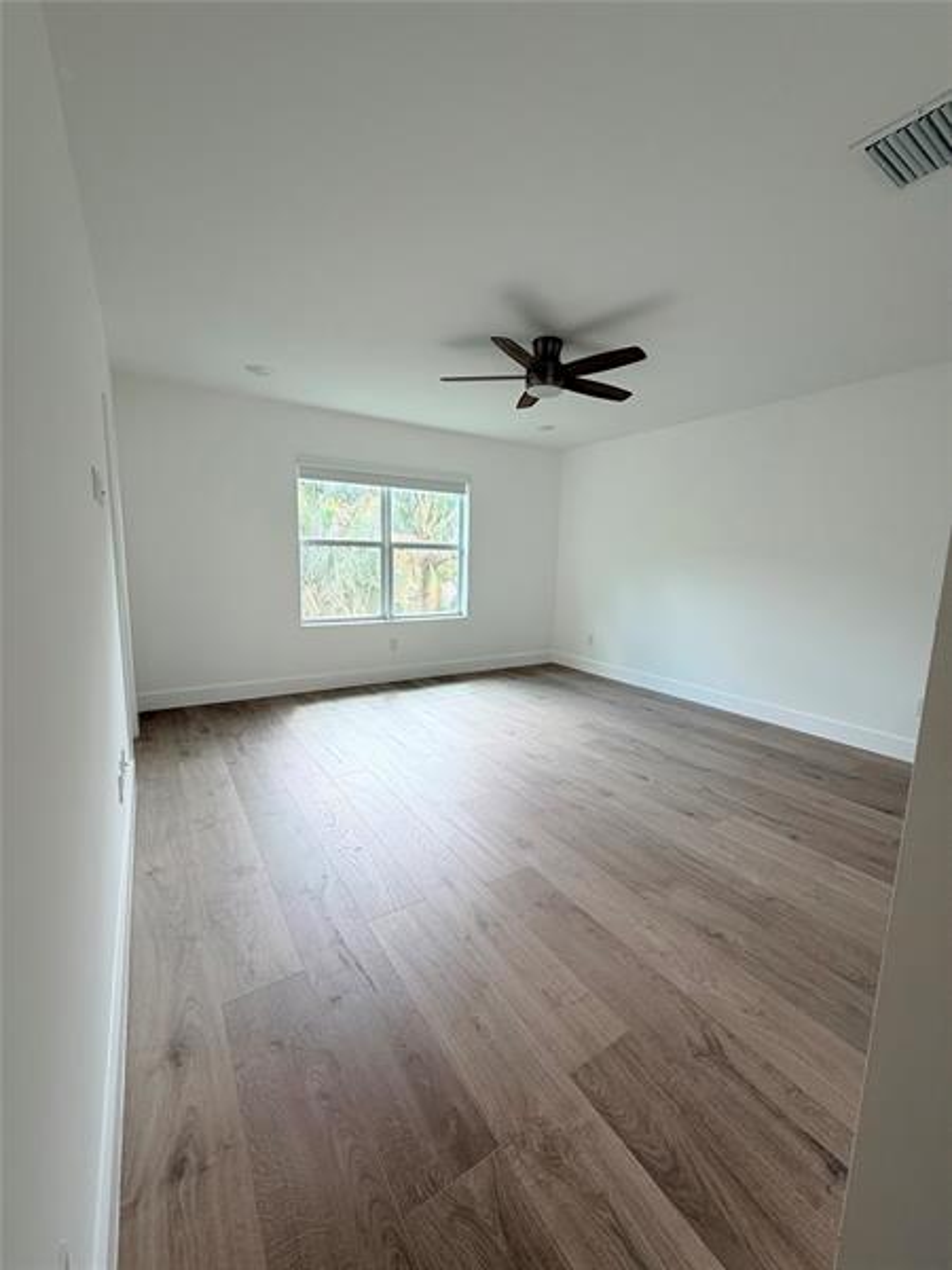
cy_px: 635
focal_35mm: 14
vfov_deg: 102.1
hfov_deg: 85.7
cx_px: 476
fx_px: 513
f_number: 2.2
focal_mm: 2.22
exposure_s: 1/120
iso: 125
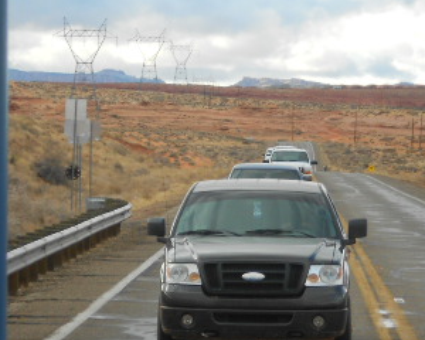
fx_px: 3409
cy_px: 188
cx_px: 164
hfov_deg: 7.1
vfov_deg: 5.7
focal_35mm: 271
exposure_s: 1/125
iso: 80
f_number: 6.5
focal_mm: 23
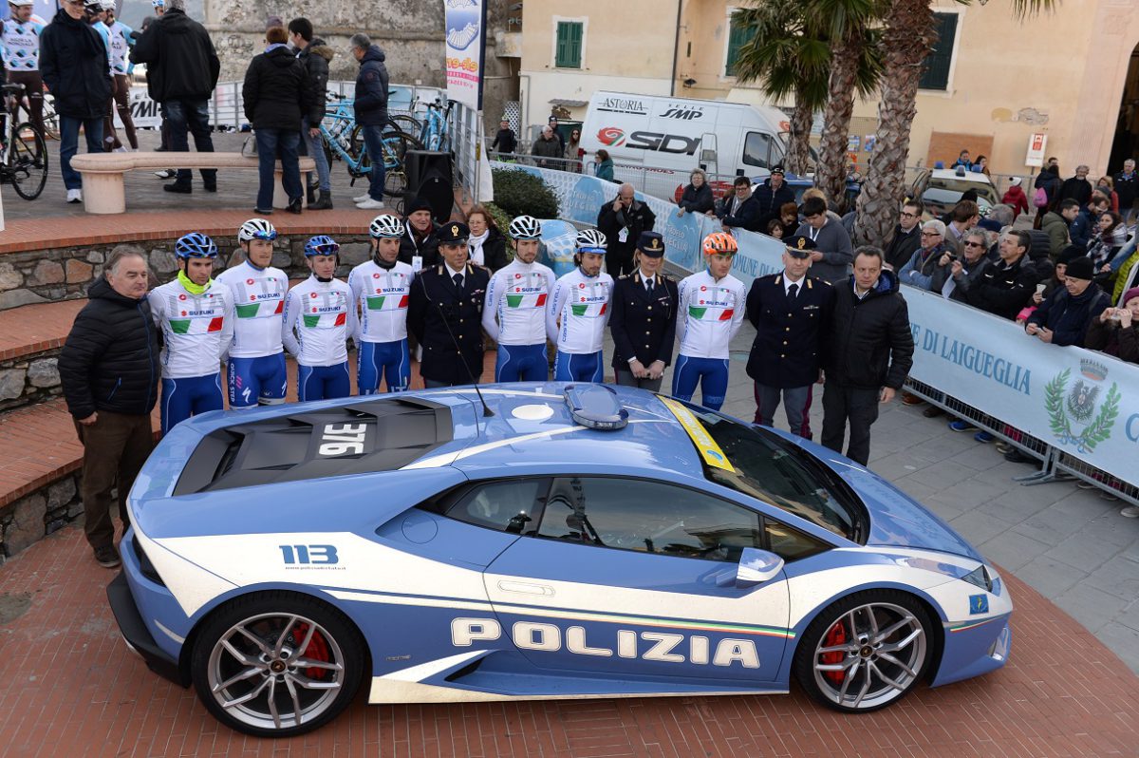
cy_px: 379
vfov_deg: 41.0
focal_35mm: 32
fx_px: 1012
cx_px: 570
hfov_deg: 58.8
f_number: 5
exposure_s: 1/250
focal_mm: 32
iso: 200
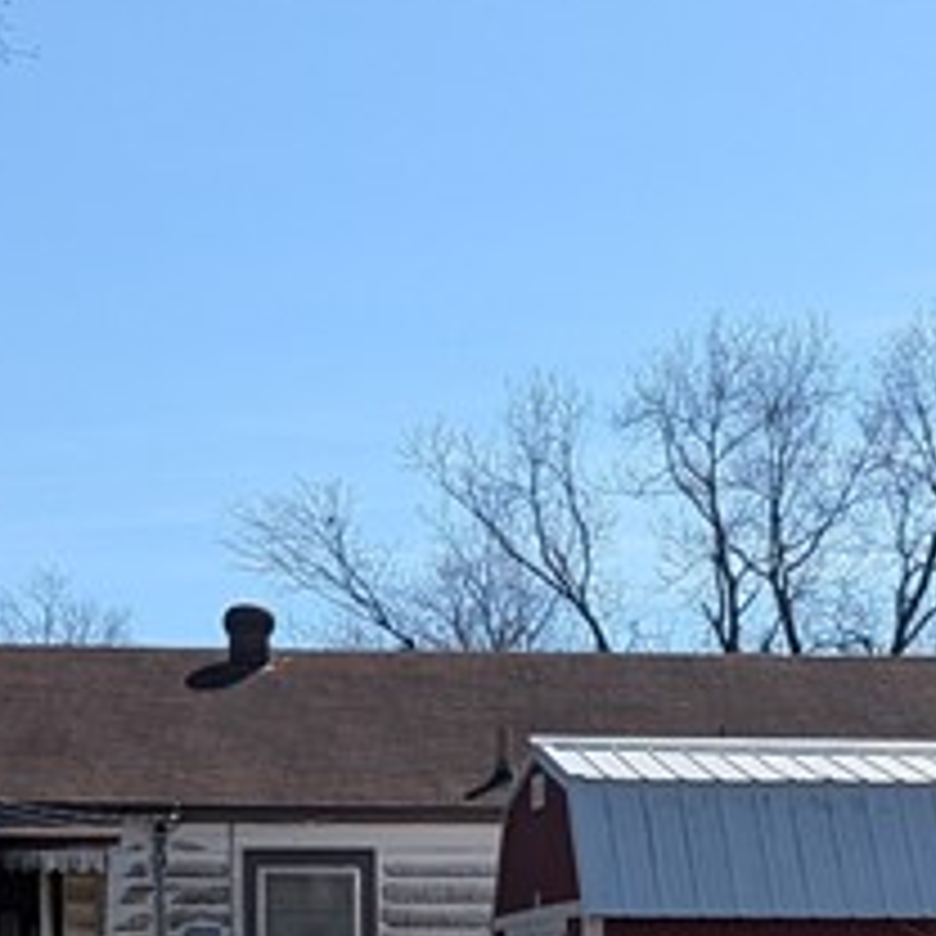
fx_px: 3182
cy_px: 1336
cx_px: 358
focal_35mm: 104
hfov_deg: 16.7
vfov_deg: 15.6
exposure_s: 1/1160
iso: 20
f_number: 1.68
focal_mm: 6.9
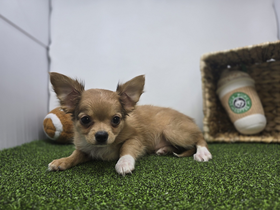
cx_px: 140
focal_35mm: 23
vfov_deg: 58.9
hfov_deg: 73.9
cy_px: 105
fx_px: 186
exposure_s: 1/51
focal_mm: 6.3
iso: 20
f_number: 1.7
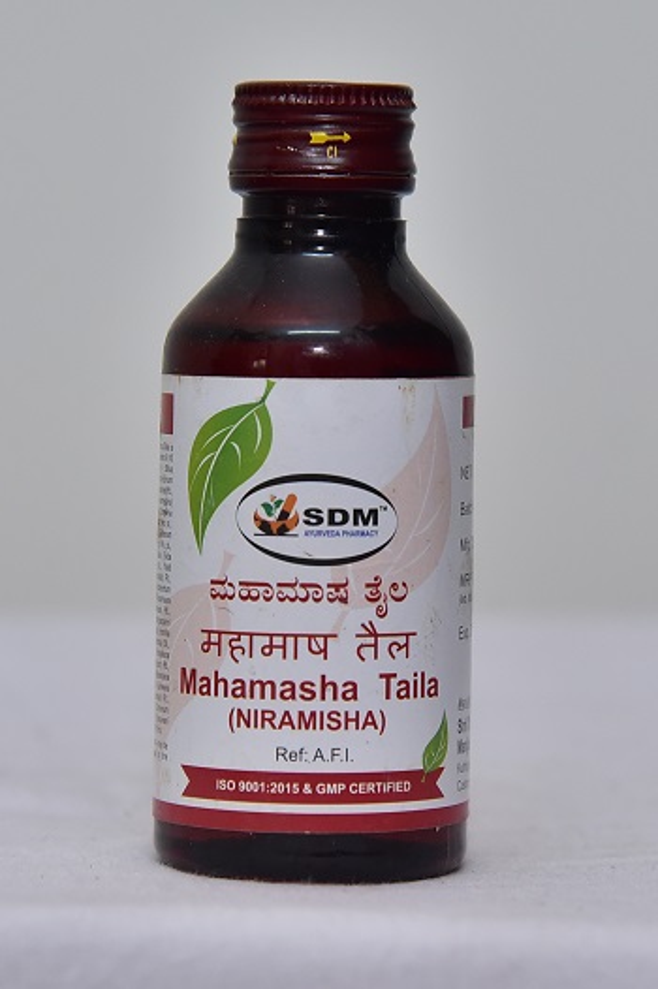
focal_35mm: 120
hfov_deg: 11.4
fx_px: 3294
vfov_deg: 17.1
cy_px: 494
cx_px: 329
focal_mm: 120
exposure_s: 1/160
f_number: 5.6
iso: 1600
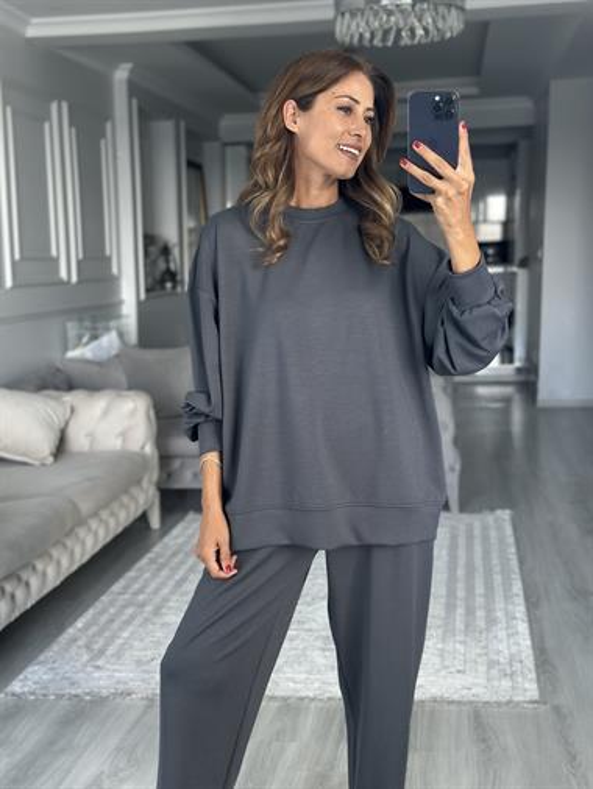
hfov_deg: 30.3
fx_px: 1095
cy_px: 394
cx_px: 296
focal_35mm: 48
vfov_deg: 39.6
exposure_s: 1/73
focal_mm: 6.86
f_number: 1.78
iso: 125
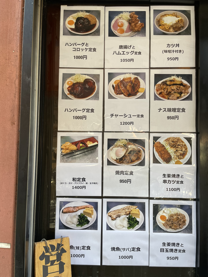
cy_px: 138
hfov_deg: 53.1
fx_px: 208
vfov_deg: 67.3
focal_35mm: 26
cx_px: 104
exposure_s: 1/100
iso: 80
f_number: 1.6
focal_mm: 4.2
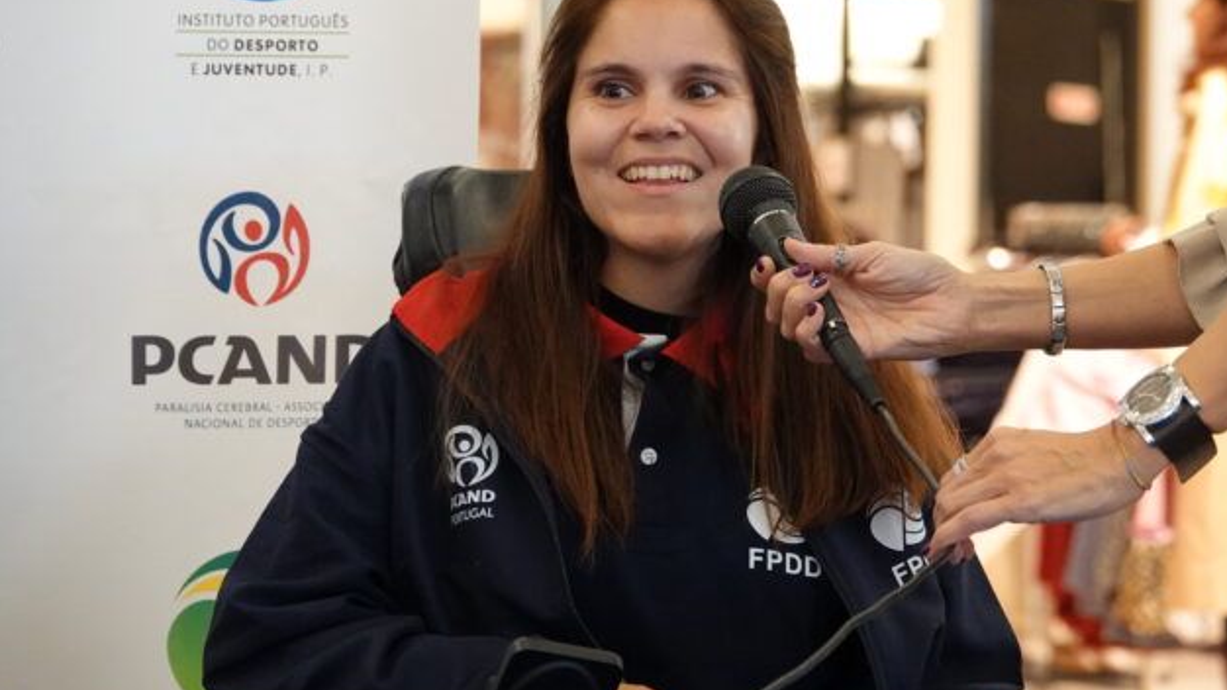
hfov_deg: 8.4
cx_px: 702
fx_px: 8393
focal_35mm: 258
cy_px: 302
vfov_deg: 4.7
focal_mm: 78.39
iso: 2000
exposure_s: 1/60
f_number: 4
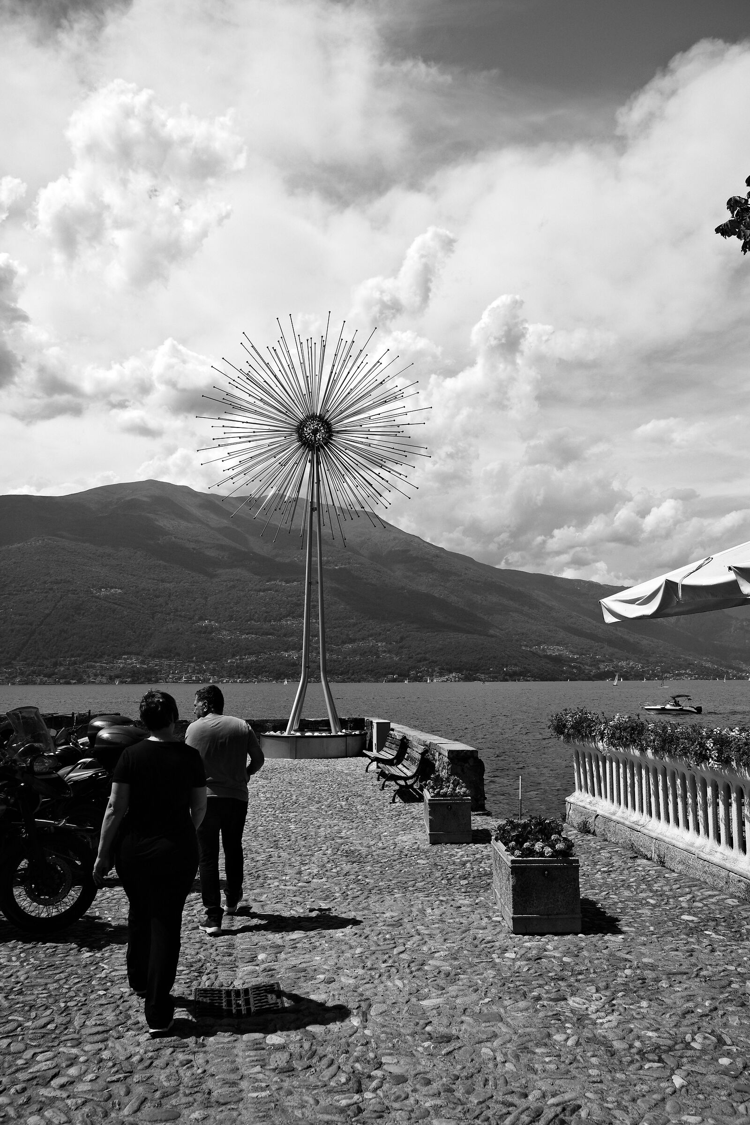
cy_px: 562
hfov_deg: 47.9
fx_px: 844
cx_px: 375
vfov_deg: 67.4
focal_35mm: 27
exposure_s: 1/1900
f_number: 5.6
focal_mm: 18
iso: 320
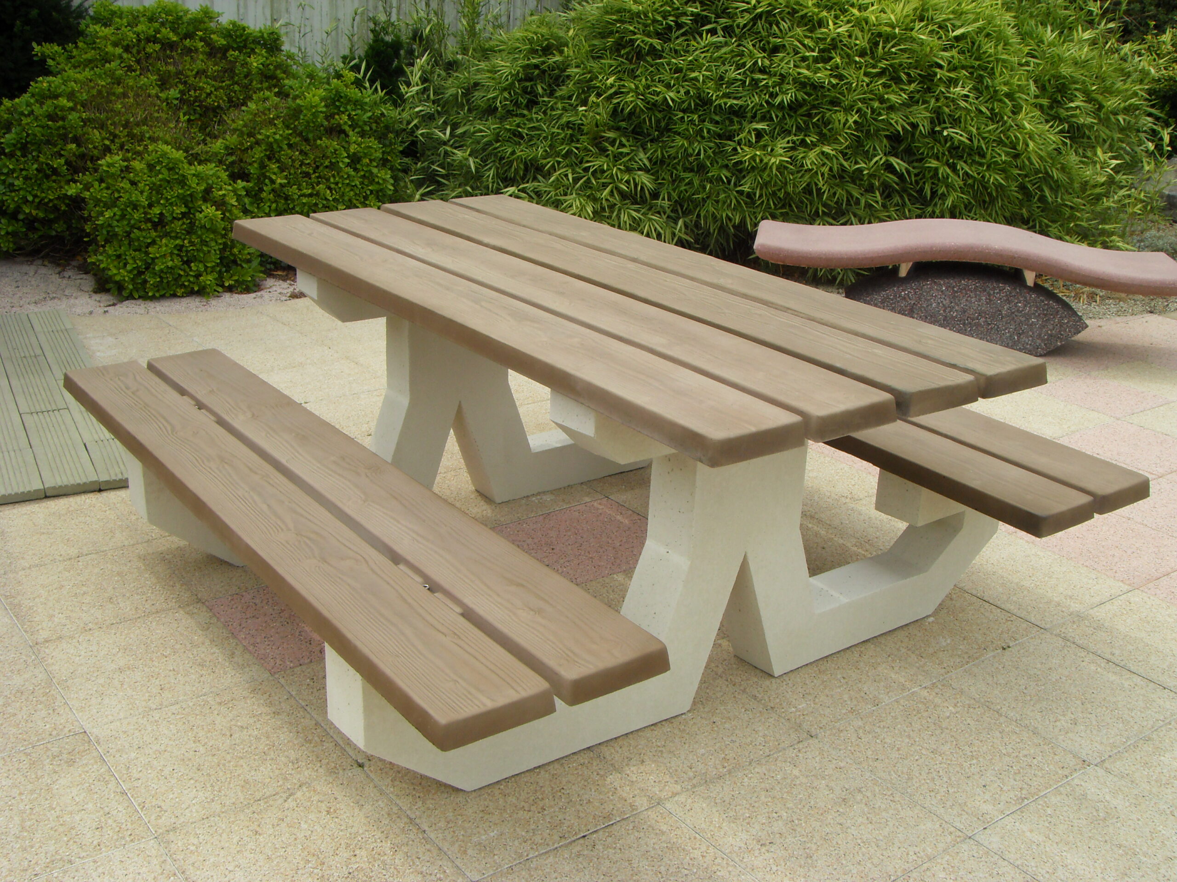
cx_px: 588
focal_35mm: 39
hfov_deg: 47.9
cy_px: 441
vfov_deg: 36.8
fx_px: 1326
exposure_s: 1/250
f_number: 6.2
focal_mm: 6.6
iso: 80
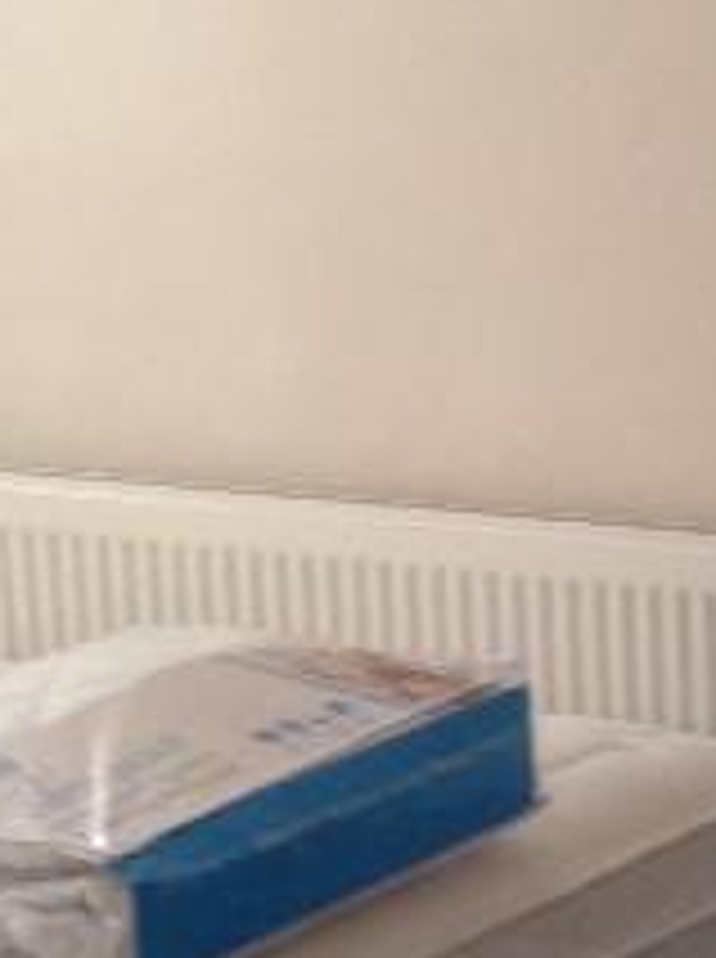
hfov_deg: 8.9
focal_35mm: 159
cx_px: 1274
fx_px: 4398
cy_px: 859
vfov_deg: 12.4
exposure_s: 1/20
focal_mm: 4.12
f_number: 2.4
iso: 125
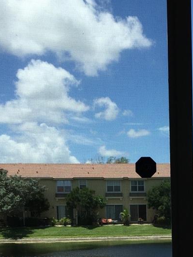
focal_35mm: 66
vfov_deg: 27.6
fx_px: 491
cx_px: 187
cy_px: 260
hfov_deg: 21.6
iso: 32
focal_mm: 4.15
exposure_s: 1/1099
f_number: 2.2
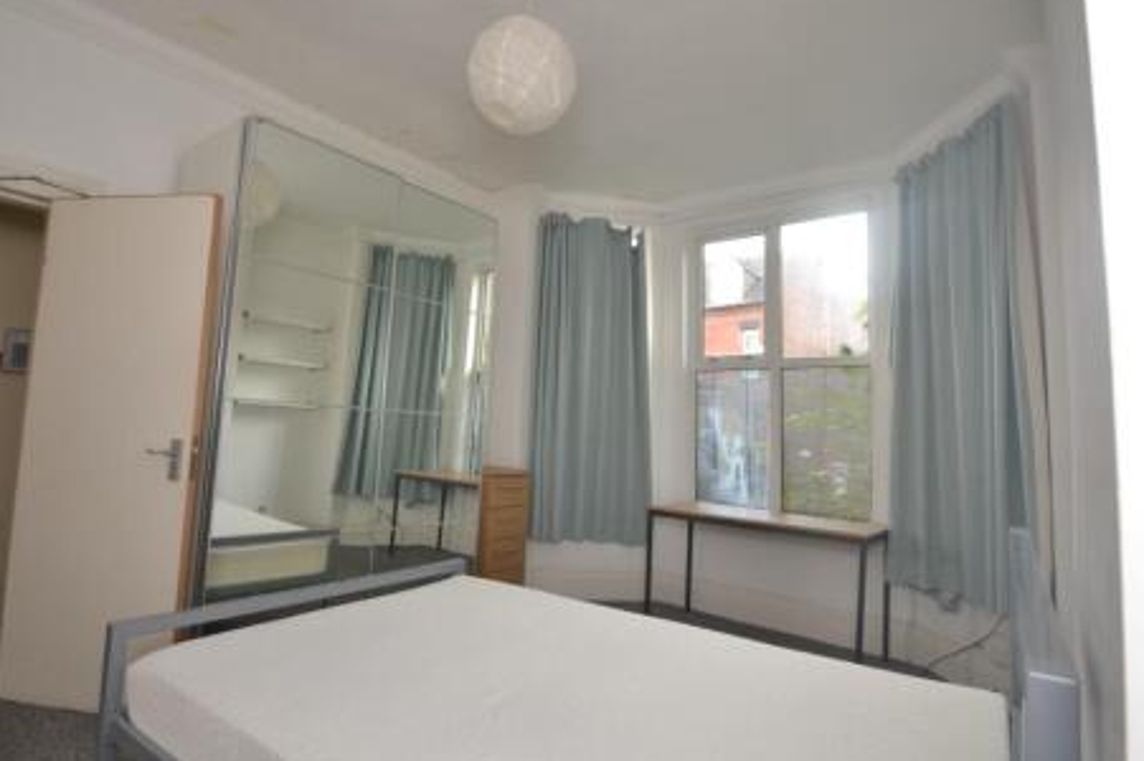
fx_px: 603
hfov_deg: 86.9
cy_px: 364
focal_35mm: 19
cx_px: 558
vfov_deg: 64.4
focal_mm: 12
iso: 400
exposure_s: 1/100
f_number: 5
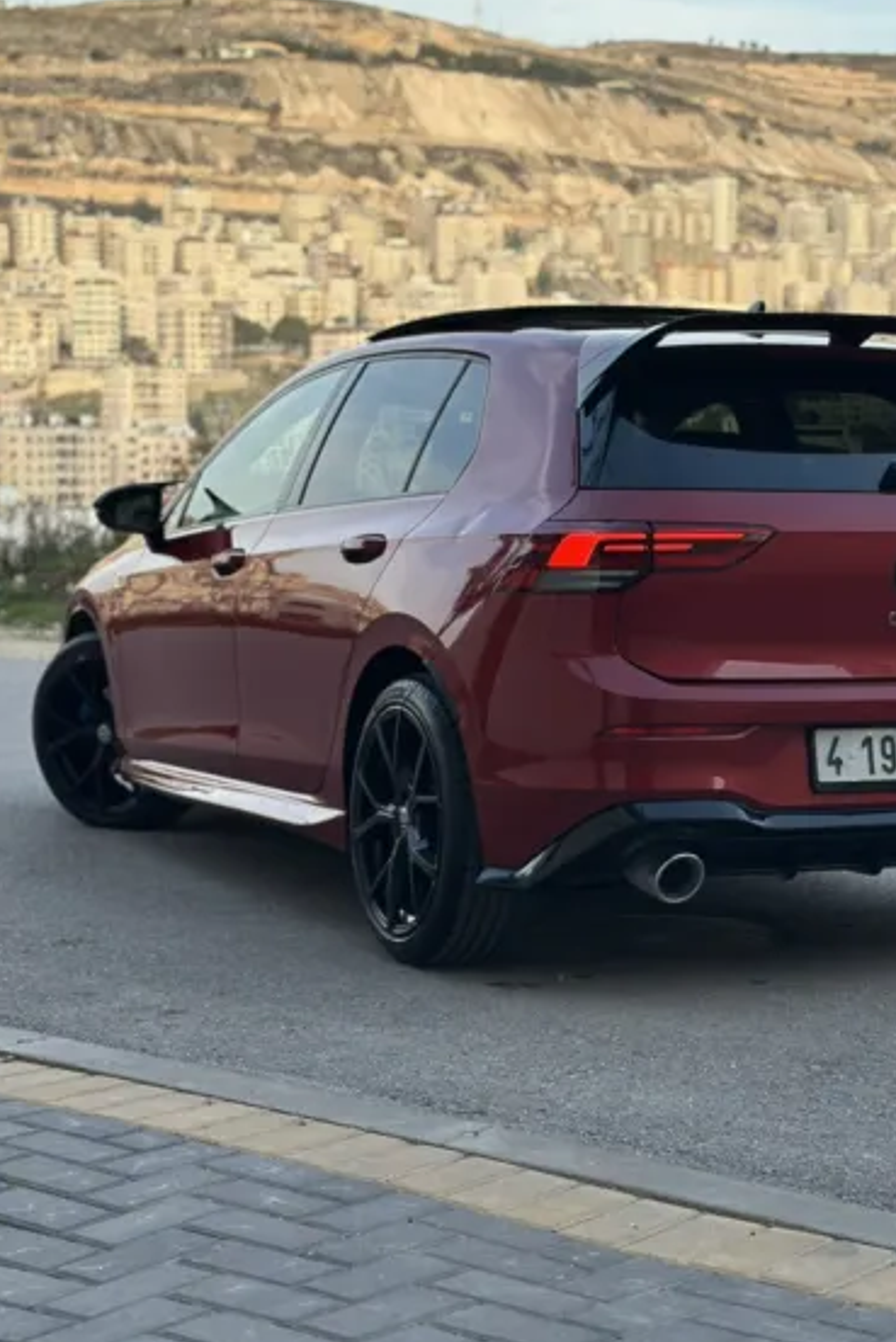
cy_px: 621
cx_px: 605
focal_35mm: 65
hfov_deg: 20.9
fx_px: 2425
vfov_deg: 30.9
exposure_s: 1/704
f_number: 1.78
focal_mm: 6.86
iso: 80
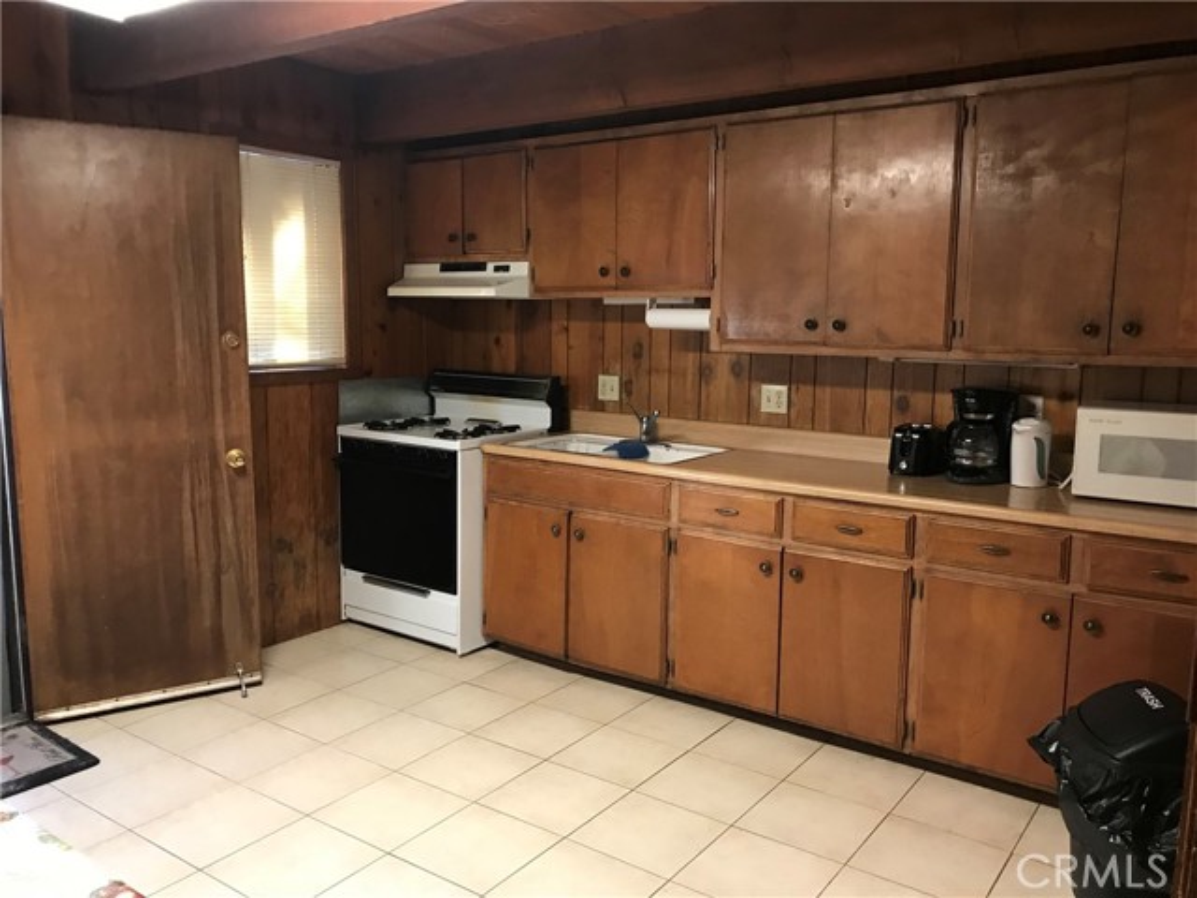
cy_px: 449
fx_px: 968
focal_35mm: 28
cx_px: 598
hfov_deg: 63.4
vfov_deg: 49.7
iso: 80
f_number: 1.8
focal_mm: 3.99
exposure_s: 1/15
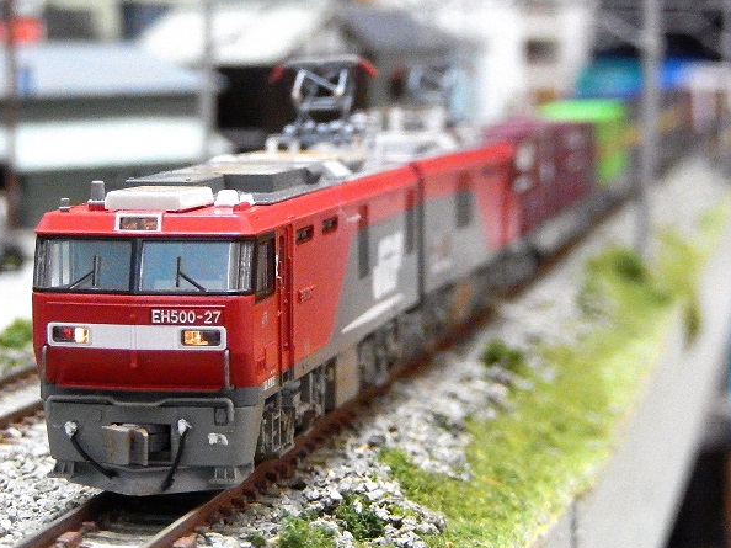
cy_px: 253
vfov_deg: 13.2
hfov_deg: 17.6
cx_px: 336
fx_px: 2364
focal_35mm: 112
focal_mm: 17
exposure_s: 1/30
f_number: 5.2
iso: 3200
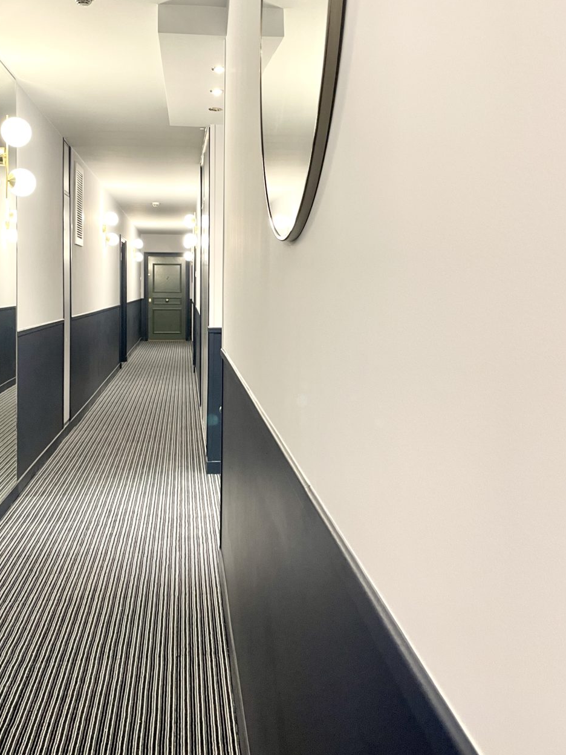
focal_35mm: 31
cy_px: 312
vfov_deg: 58.0
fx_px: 676
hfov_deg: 45.3
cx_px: 242
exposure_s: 1/50
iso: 160
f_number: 1.6
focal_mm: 4.2
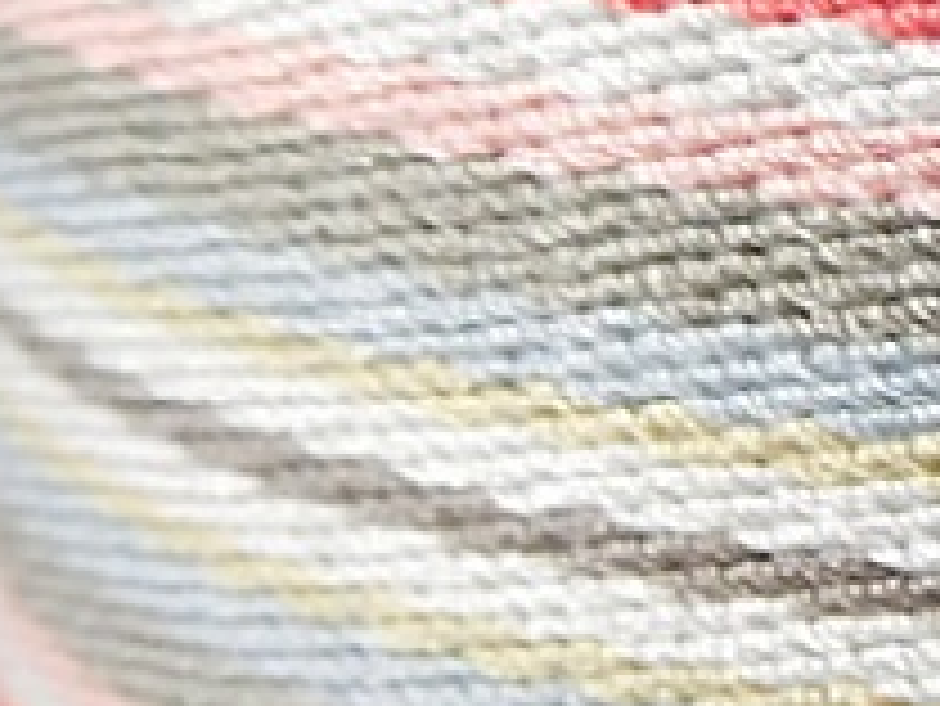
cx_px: 1844
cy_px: 279
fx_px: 3260
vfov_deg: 12.4
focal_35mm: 120
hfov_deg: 14.0
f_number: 3.4
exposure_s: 1/30
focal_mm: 4.5
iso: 160
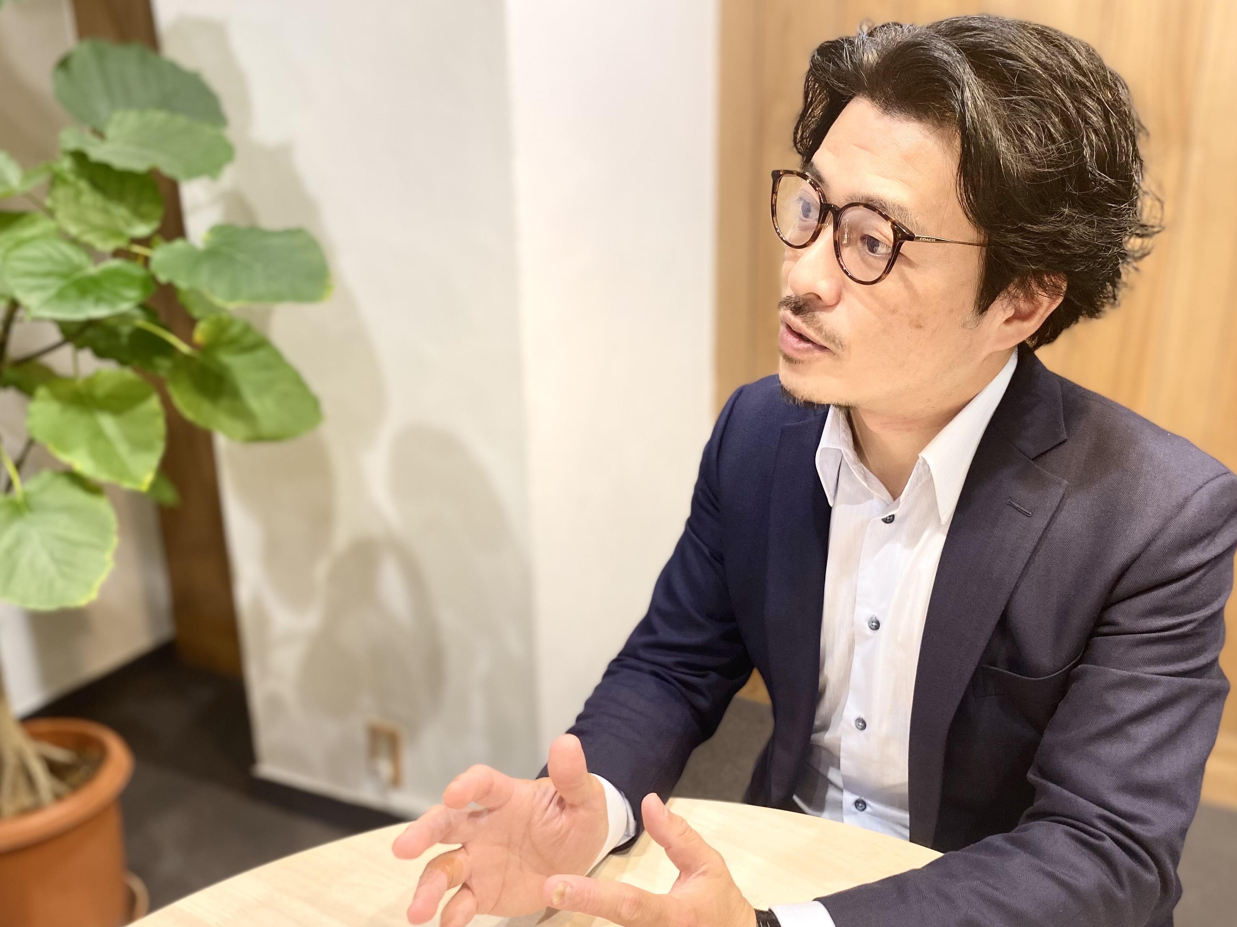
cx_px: 701
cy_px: 507
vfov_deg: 45.4
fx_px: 1108
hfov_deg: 58.1
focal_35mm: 31
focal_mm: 4.2
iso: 125
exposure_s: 1/60
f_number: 1.8
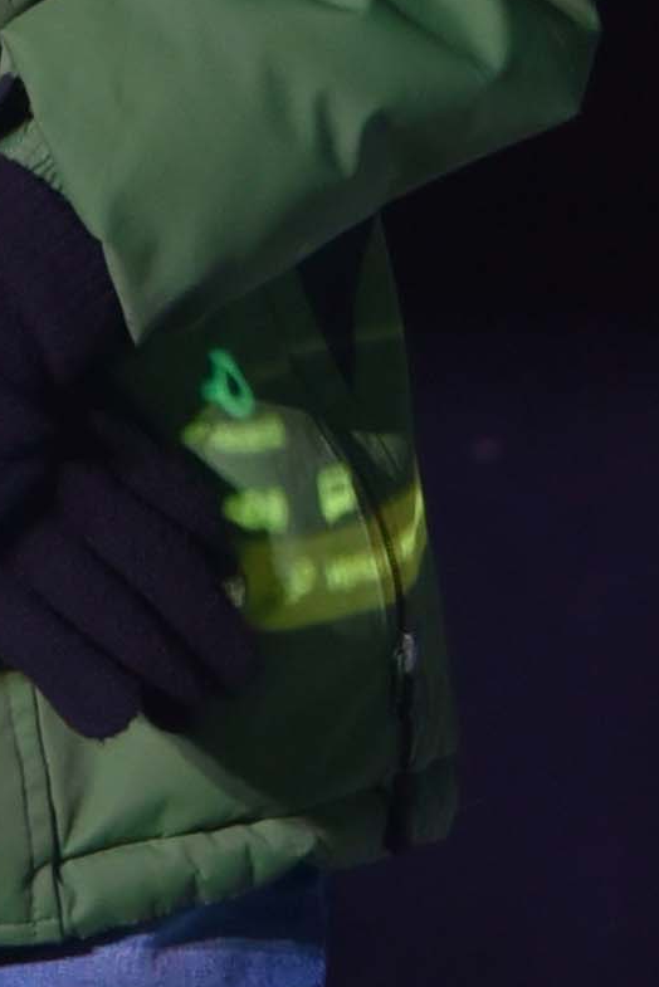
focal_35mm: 475
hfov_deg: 2.8
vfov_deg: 4.3
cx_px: -1697
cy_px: -29
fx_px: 13030
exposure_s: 1/125
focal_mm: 62
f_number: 4
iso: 900
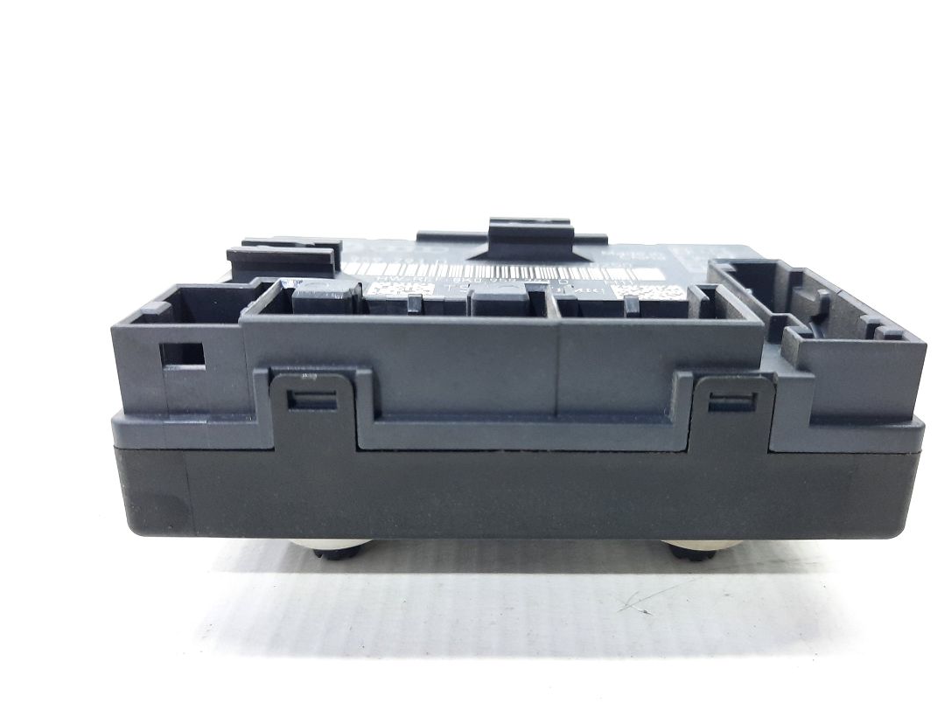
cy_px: 360
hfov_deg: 63.3
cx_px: 512
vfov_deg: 49.8
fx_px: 758
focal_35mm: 28
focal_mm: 4.6
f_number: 2
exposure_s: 1/50
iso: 320
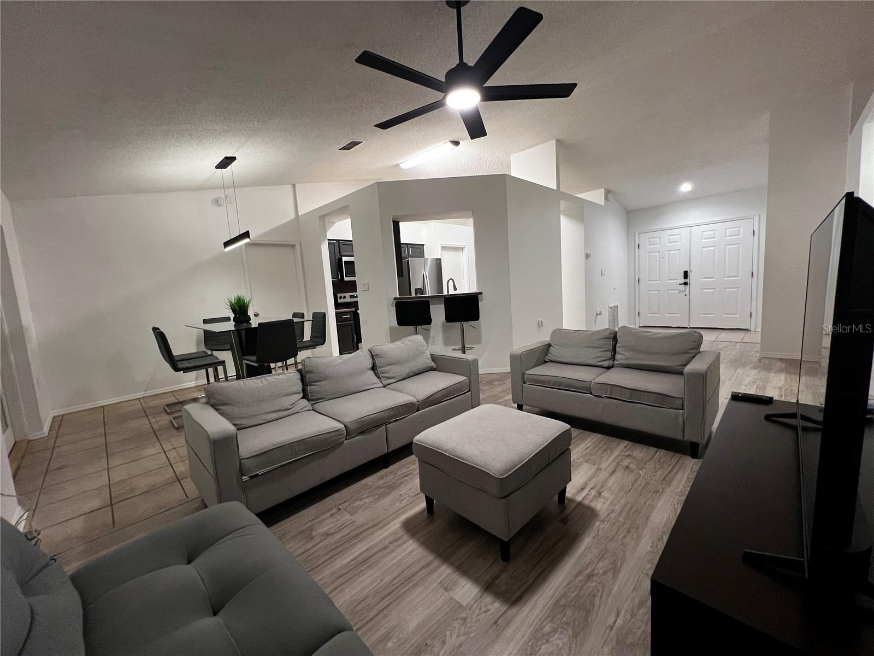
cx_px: 437
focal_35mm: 13
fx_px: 328
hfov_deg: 106.2
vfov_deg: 89.9
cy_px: 328
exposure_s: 1/45
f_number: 1.8
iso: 250
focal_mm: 1.57
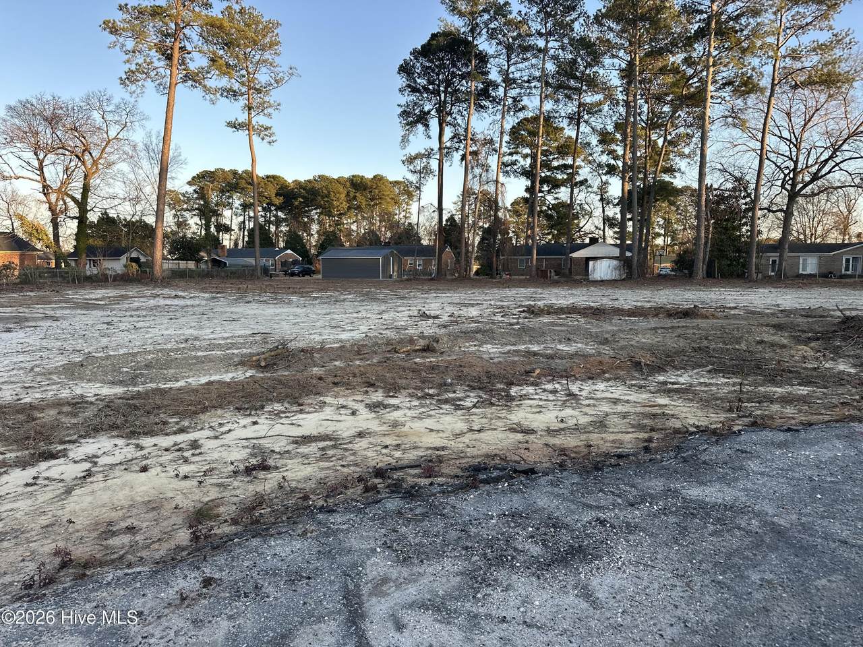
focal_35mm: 24
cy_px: 324
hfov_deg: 71.6
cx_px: 432
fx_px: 598
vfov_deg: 56.8
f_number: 1.78
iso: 80
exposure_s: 1/630
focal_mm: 6.86
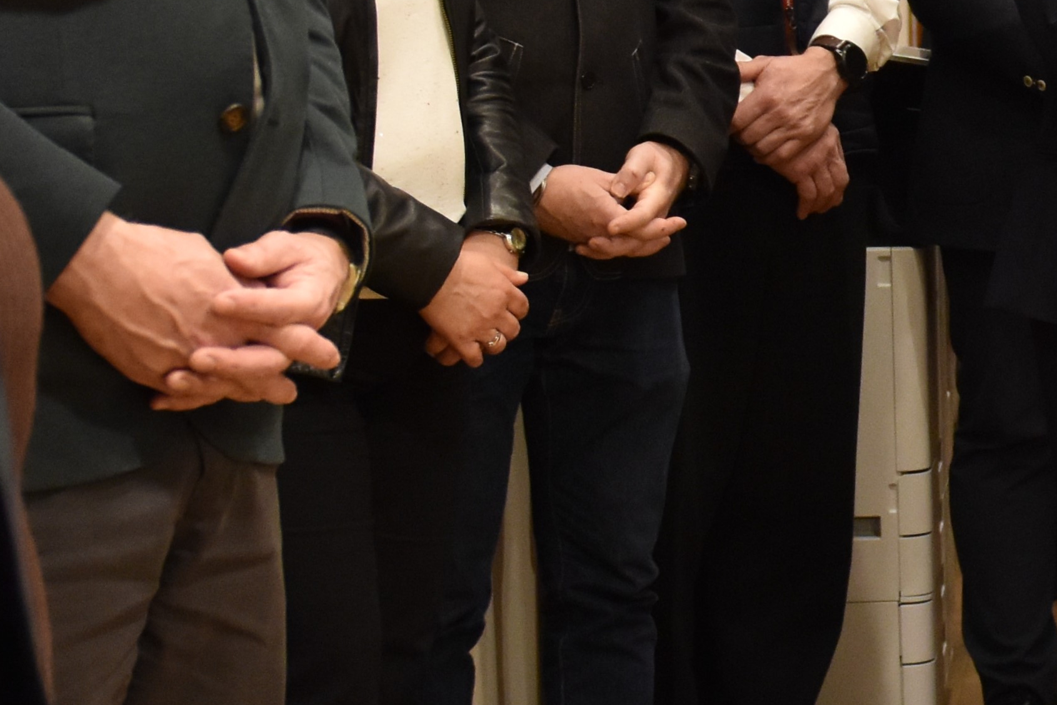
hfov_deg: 15.7
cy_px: 236
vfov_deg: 11.3
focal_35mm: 121
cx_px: 1560
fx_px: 3552
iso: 1250
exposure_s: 1/160
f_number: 2.8
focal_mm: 24
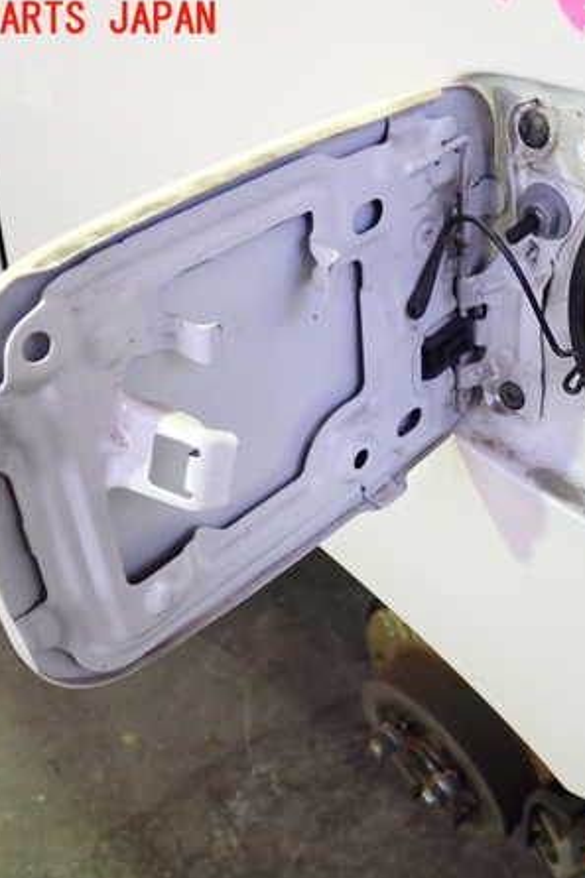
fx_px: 1024
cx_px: 449
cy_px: 439
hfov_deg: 31.2
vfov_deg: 46.4
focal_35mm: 42
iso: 500
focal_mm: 5.4
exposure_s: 1/30
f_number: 2.3
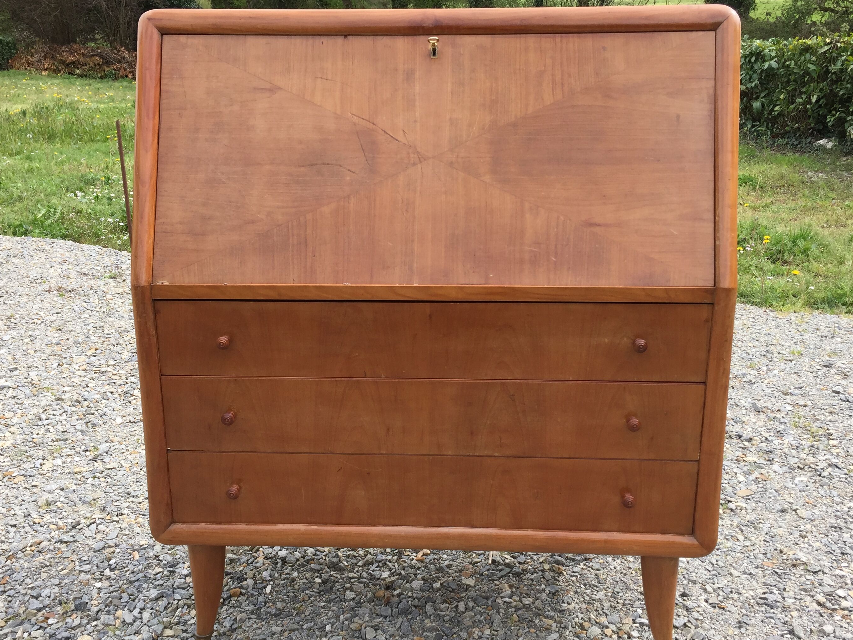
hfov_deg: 52.6
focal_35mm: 35
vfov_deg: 40.7
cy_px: 323
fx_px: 862
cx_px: 421
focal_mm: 4.15
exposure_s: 1/694
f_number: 2.2
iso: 32
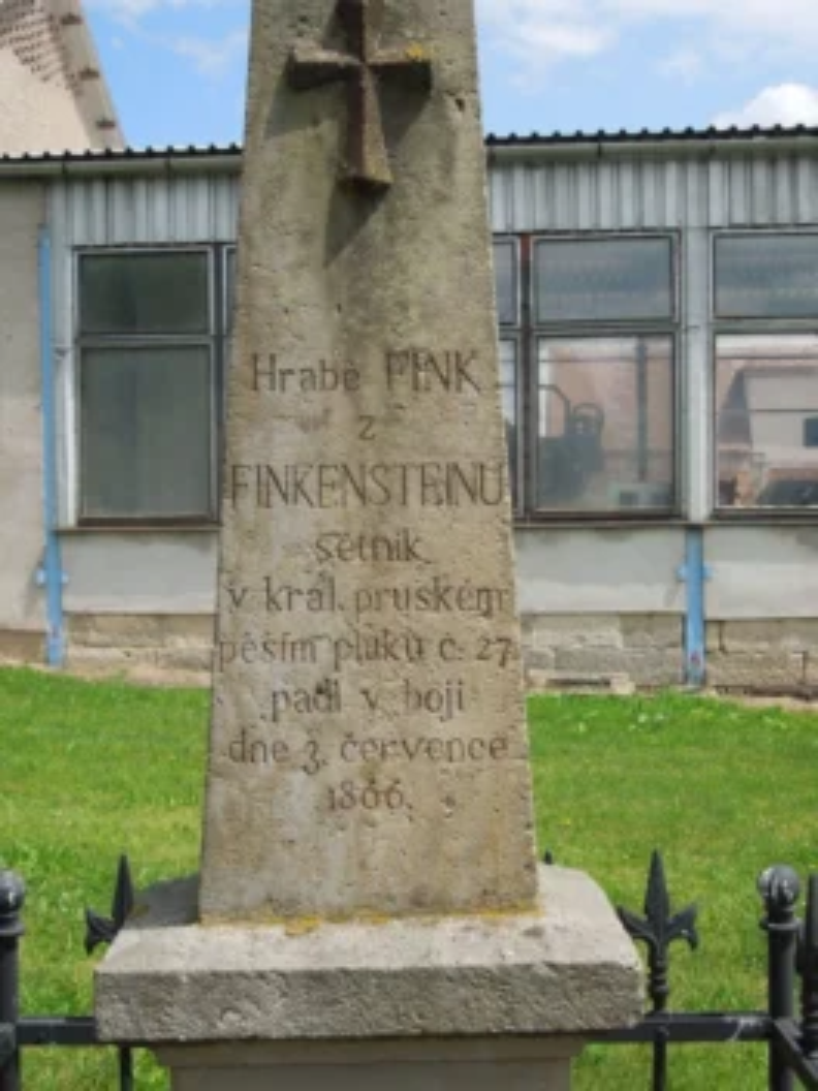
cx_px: 409
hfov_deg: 30.3
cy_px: 546
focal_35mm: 48
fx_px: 1512
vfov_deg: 39.7
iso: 400
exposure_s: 1/640
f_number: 8
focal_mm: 8.7
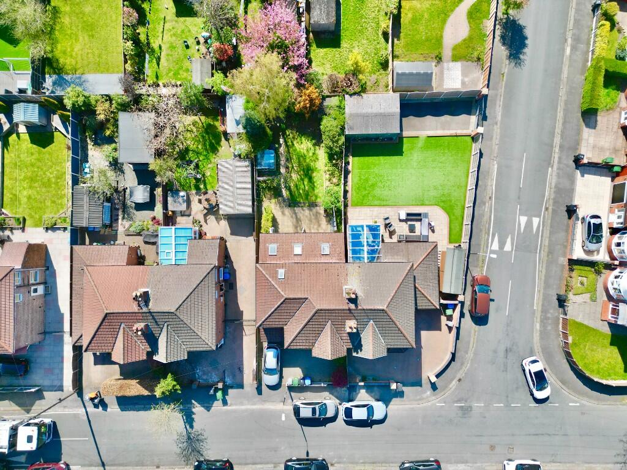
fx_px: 435
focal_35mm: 24
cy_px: 235
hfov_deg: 71.6
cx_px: 314
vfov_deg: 56.8
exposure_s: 1/1500
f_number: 1.7
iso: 140
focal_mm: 6.72
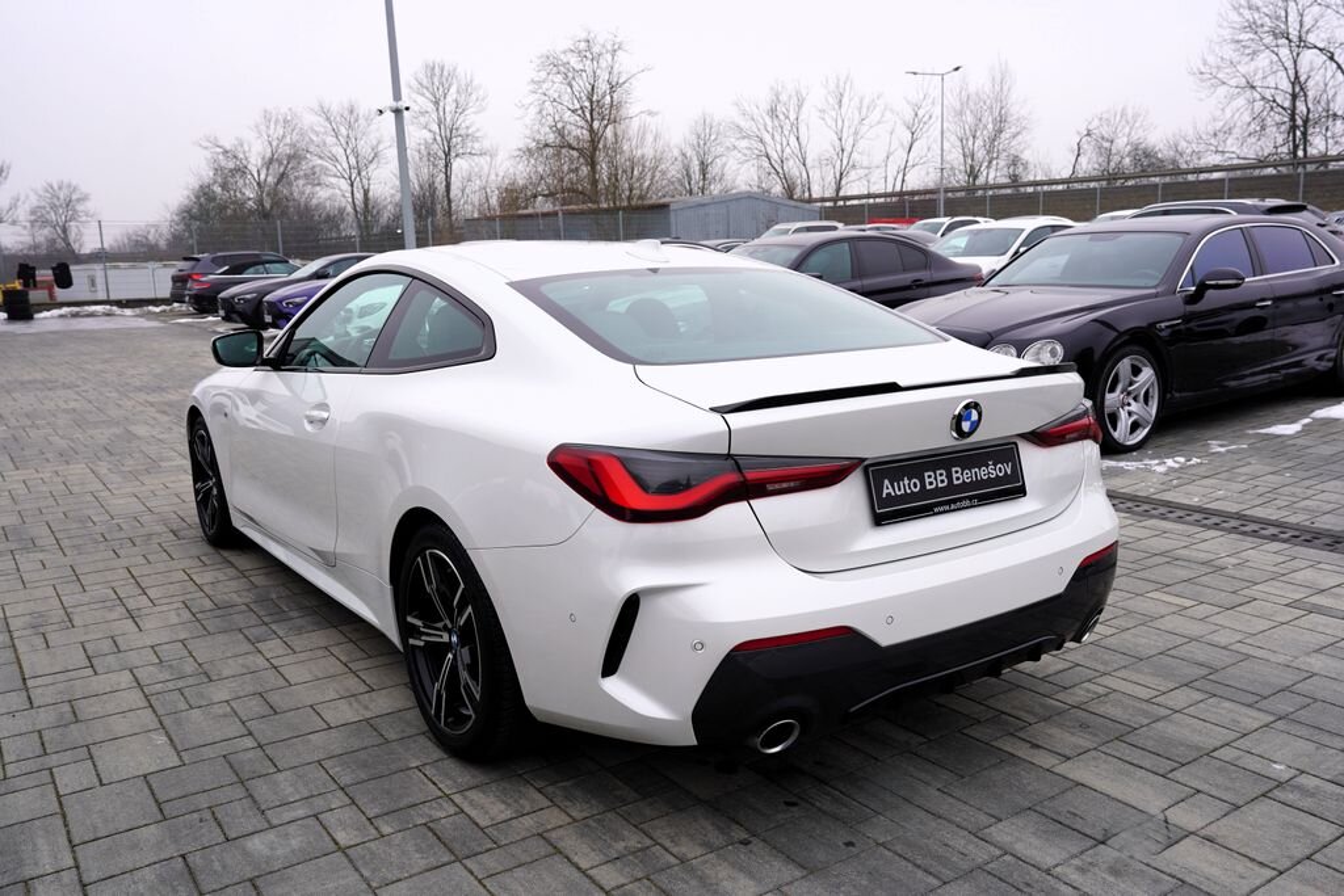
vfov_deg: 43.6
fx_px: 1120
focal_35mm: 30
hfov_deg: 61.9
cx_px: 672
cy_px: 448
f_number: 5.6
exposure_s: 1/80
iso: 100
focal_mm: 30
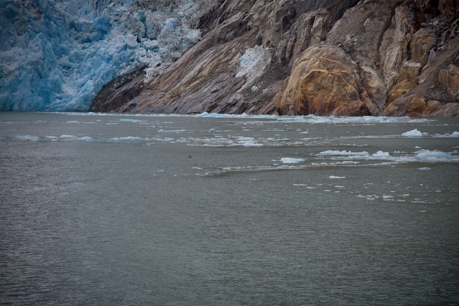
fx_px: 1530
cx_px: 230
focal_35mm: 120
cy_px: 153
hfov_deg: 17.1
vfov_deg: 11.4
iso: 140
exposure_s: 1/250
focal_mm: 120
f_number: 4
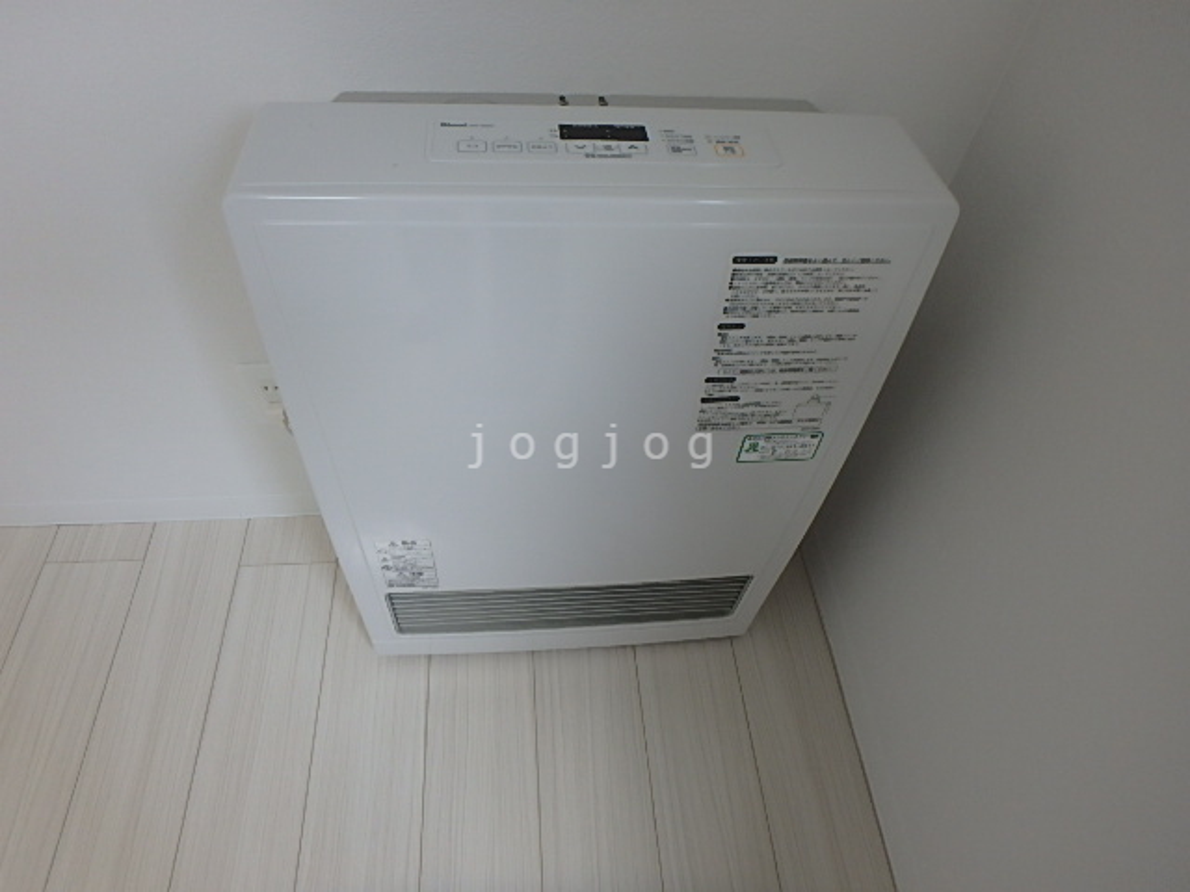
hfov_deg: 79.0
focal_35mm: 21
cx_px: 595
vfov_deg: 63.4
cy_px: 446
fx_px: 722
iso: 200
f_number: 3.5
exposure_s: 1/60
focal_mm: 3.7
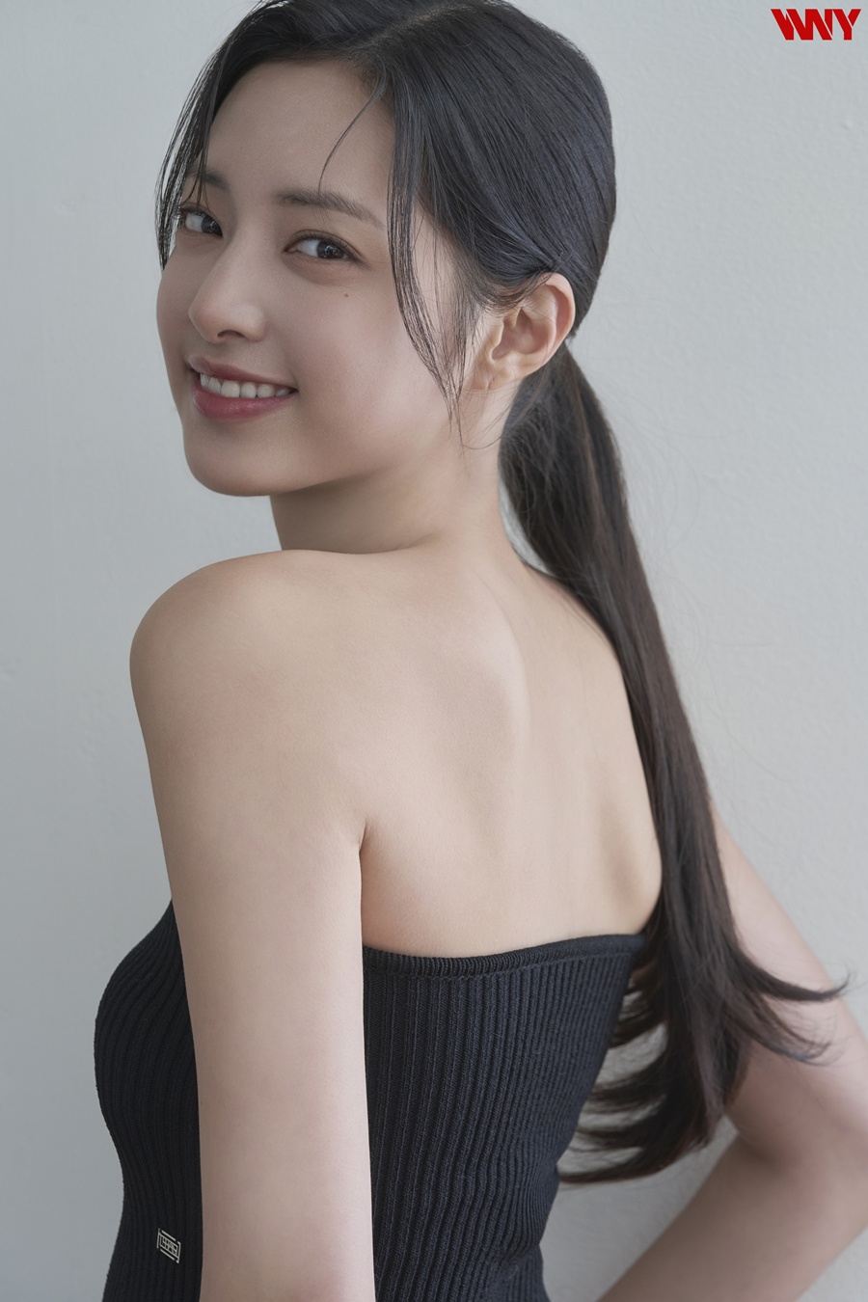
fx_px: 5316
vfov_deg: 14.0
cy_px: 651
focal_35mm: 147
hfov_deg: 9.3
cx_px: 434
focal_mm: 147
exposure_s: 1/161
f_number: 8
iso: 500
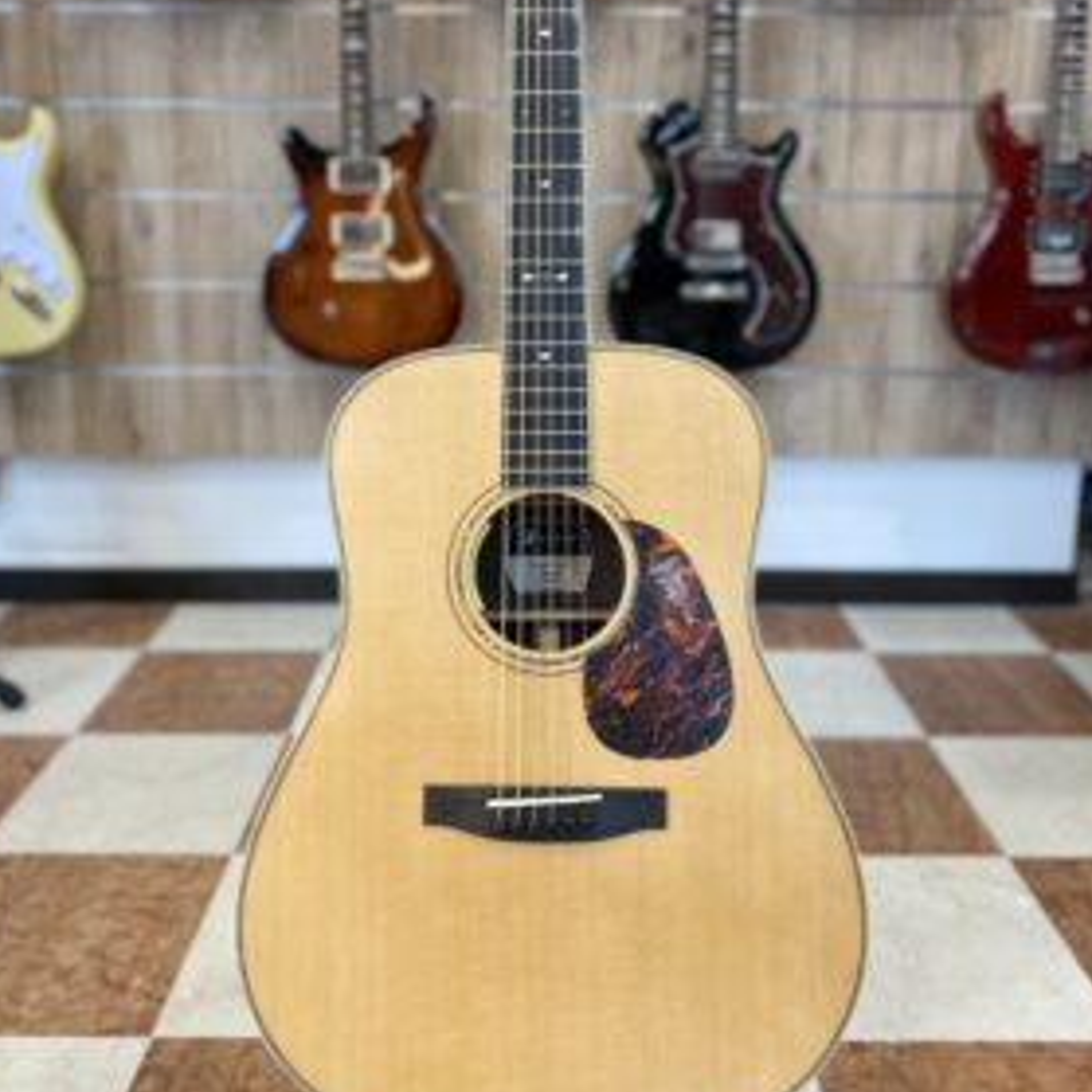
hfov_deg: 49.7
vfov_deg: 49.2
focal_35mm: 33
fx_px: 1178
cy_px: 407
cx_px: 536
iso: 64
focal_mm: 4.25
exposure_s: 1/50
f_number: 1.8
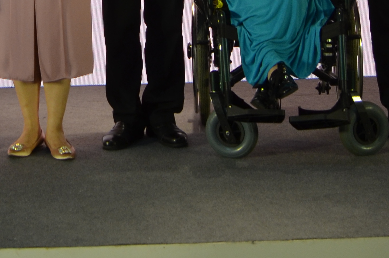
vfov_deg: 12.2
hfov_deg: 19.3
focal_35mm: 104
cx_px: 32
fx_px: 1119
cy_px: -181
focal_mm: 19
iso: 400
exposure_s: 1/80
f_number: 4.5
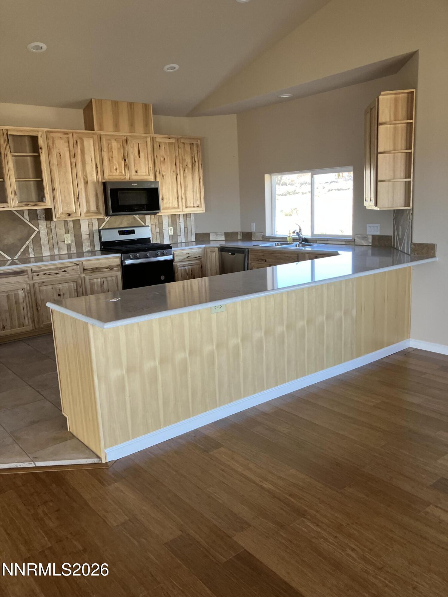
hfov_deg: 49.7
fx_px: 483
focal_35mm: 28
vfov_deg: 63.4
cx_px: 224
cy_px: 298
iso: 80
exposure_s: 1/120
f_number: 1.8
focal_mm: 3.99
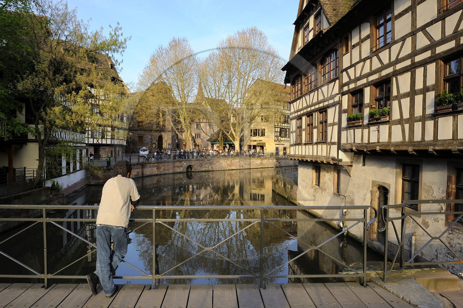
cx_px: 232
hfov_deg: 73.8
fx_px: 308
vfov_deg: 53.1
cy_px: 154
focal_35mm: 24
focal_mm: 24
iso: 400
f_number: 10
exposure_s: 1/160
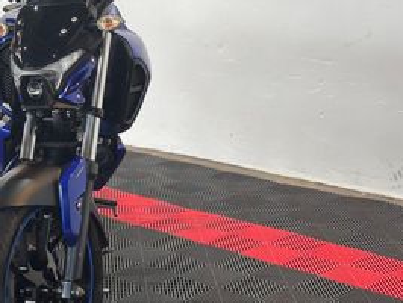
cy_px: 145
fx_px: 1072
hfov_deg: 21.1
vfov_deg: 16.1
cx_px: 88
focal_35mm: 92
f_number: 1.6
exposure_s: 1/60
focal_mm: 5.96
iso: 25
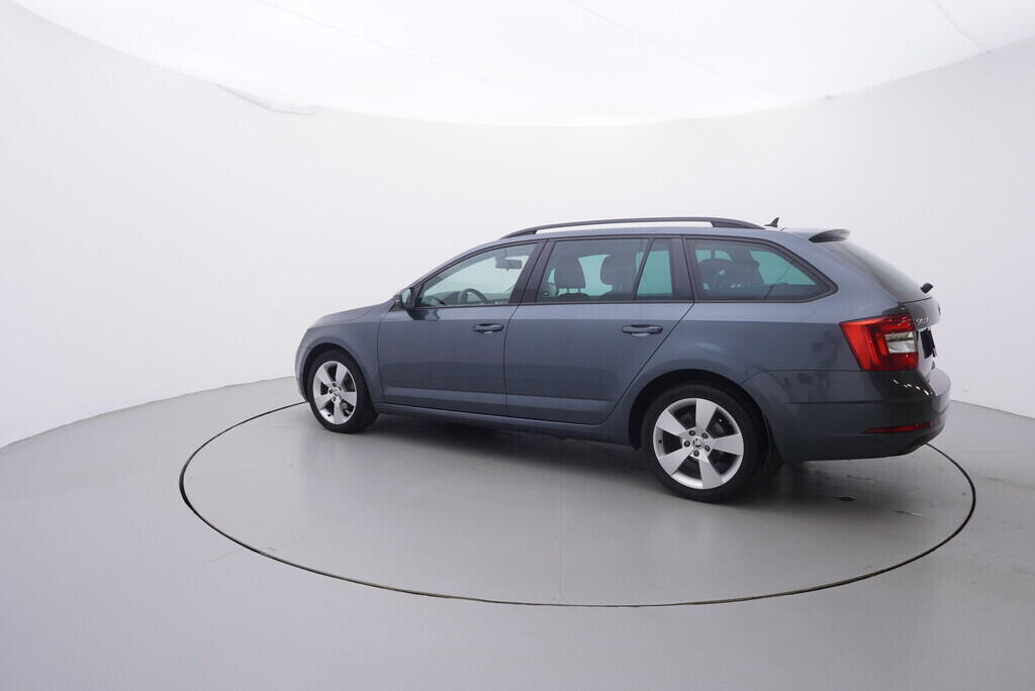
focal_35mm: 22
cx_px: 518
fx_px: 647
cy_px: 346
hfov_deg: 77.3
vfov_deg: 56.2
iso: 200
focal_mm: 15
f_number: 5
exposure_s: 1/80
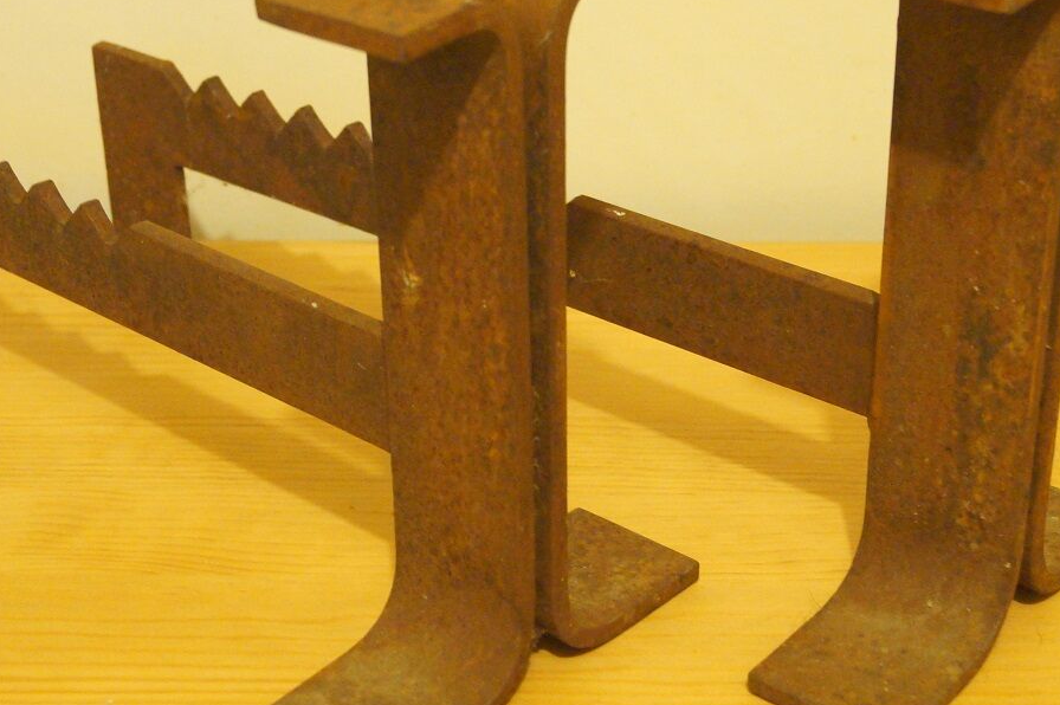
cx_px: 504
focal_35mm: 74
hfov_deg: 27.4
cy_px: 347
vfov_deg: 18.4
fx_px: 2177
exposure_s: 1/13
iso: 3200
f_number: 4.5
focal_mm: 30
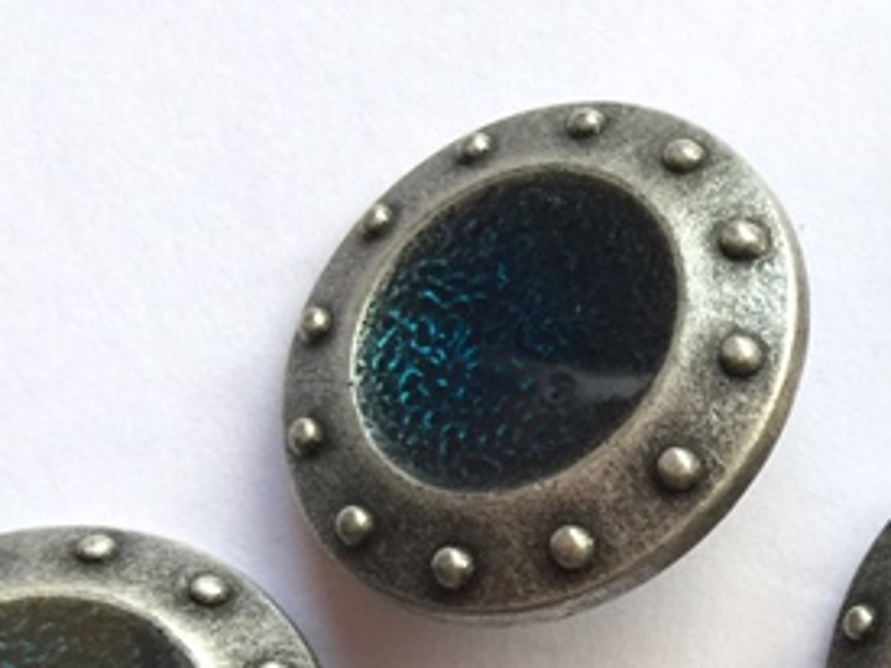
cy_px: 756
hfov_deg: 21.0
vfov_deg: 16.6
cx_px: 1102
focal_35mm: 86
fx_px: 2213
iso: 40
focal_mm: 4.15
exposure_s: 1/30
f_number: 2.2
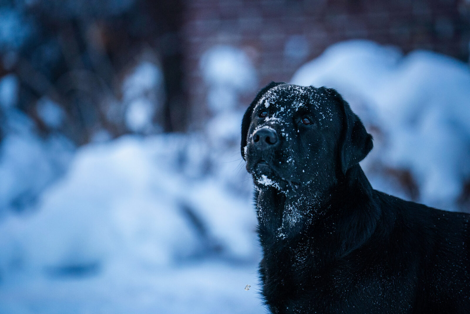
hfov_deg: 10.3
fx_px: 2611
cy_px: 157
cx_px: 235
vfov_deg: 6.9
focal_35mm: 200
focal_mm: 200
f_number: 3.2
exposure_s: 1/8000
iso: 4000
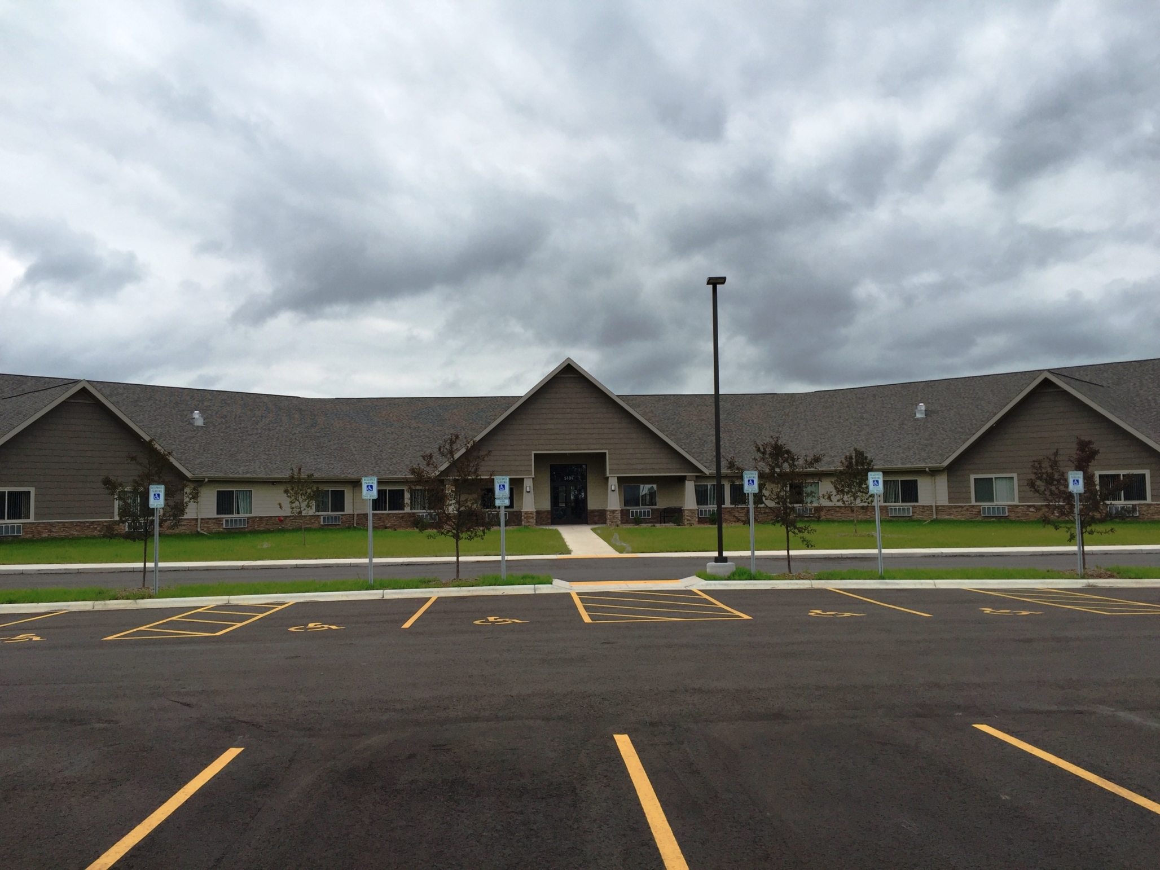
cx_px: 580
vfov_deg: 48.2
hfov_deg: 61.7
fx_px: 972
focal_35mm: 29
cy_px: 435
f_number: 2.2
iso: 32
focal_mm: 4.15
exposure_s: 1/807
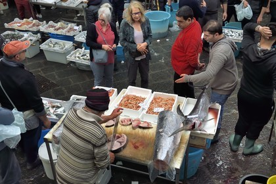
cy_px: 92
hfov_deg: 48.5
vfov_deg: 33.4
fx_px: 307
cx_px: 138
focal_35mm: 40
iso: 800
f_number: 13
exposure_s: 1/320
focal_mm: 40
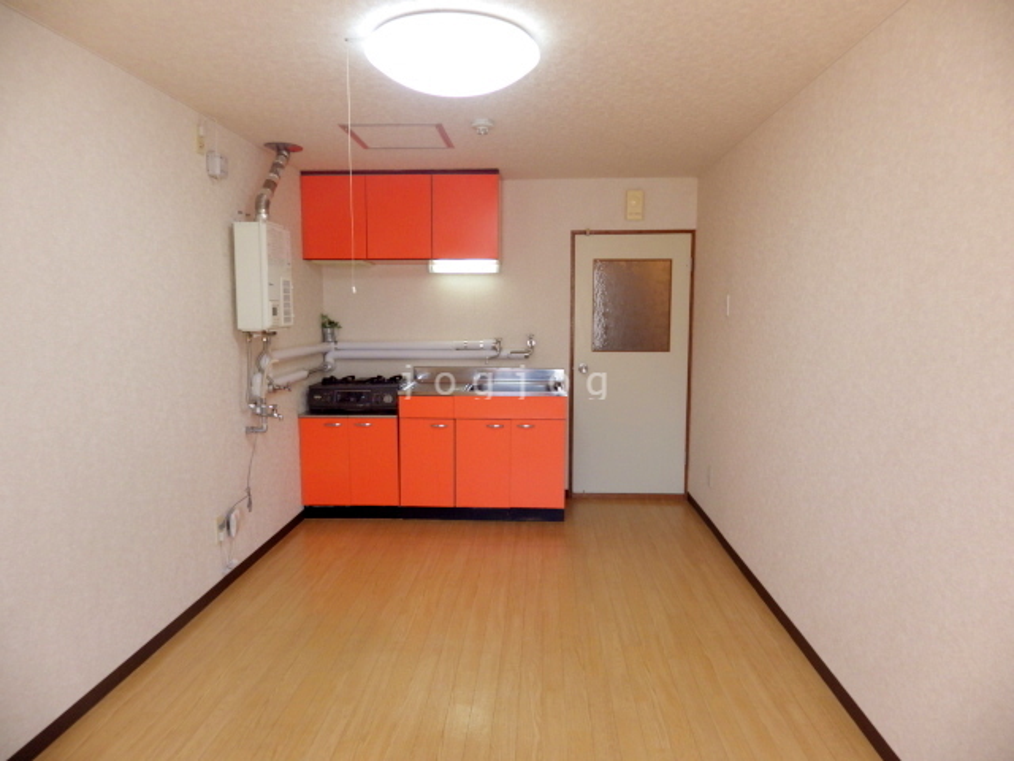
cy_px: 380
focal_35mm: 22
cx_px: 507
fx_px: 644
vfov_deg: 61.1
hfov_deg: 76.4
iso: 100
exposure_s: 1/50
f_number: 3.1
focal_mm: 4
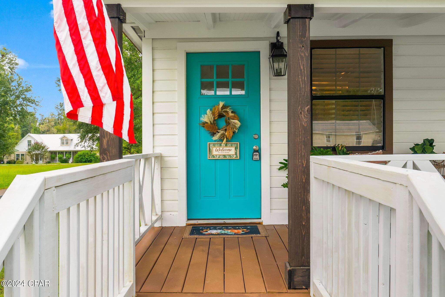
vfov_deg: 40.0
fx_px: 408
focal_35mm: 33
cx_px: 222
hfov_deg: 57.2
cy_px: 148
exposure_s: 1/125
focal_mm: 22.1
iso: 400
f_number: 8
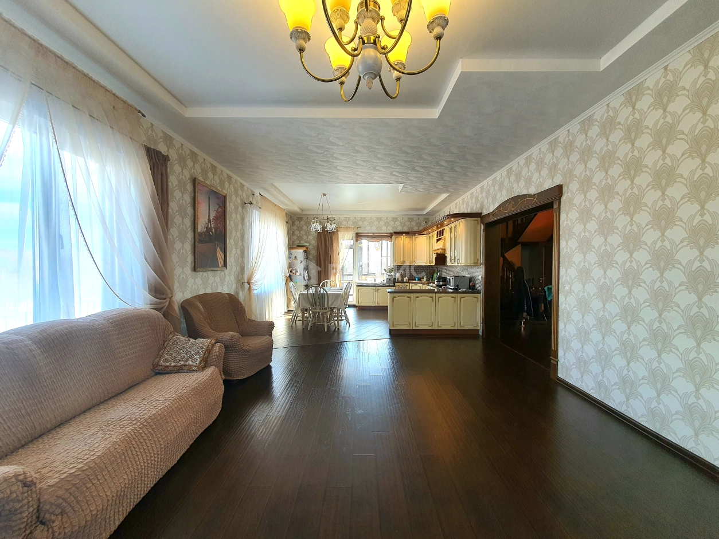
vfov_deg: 89.9
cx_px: 360
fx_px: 270
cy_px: 270
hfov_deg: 106.2
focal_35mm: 13
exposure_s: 1/50
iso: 50
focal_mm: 1.8
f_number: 2.2
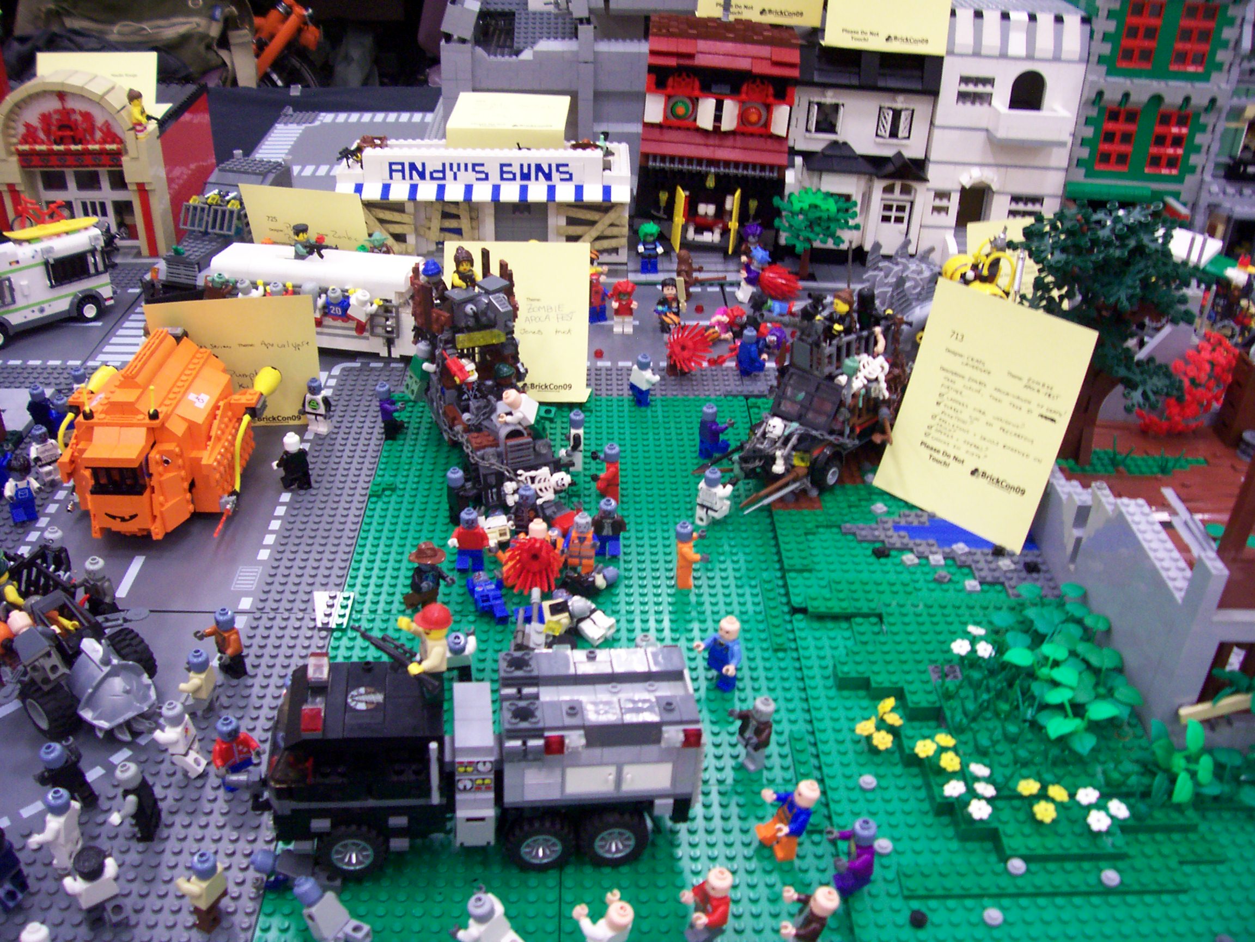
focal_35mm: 34
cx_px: 628
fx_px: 1233
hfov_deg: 54.0
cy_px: 471
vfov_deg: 41.8
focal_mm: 5.6
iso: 160
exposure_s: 1/17.7
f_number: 2.7
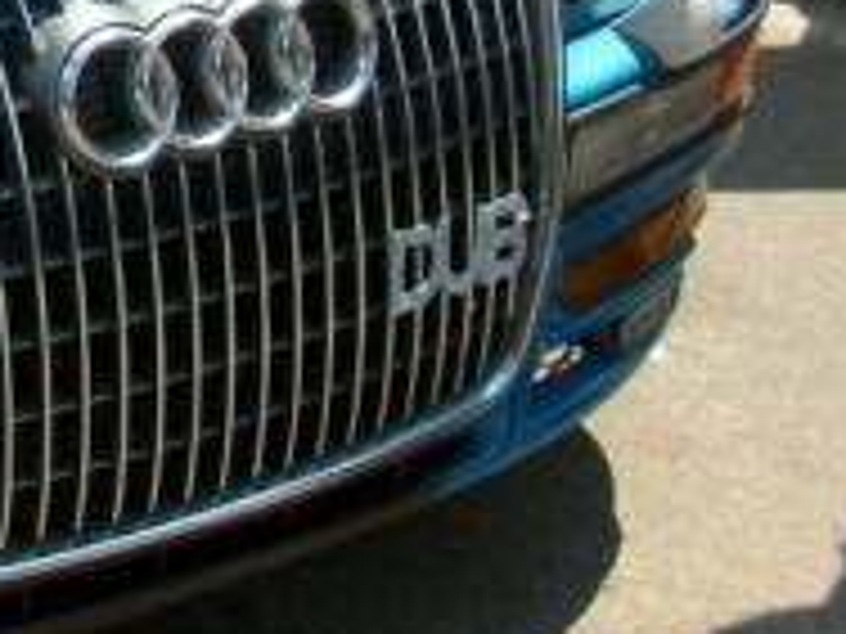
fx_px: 3544
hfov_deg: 12.4
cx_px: -698
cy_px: -117
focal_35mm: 145
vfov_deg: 10.1
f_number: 5.5
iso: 80
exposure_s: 1/268
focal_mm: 5.7
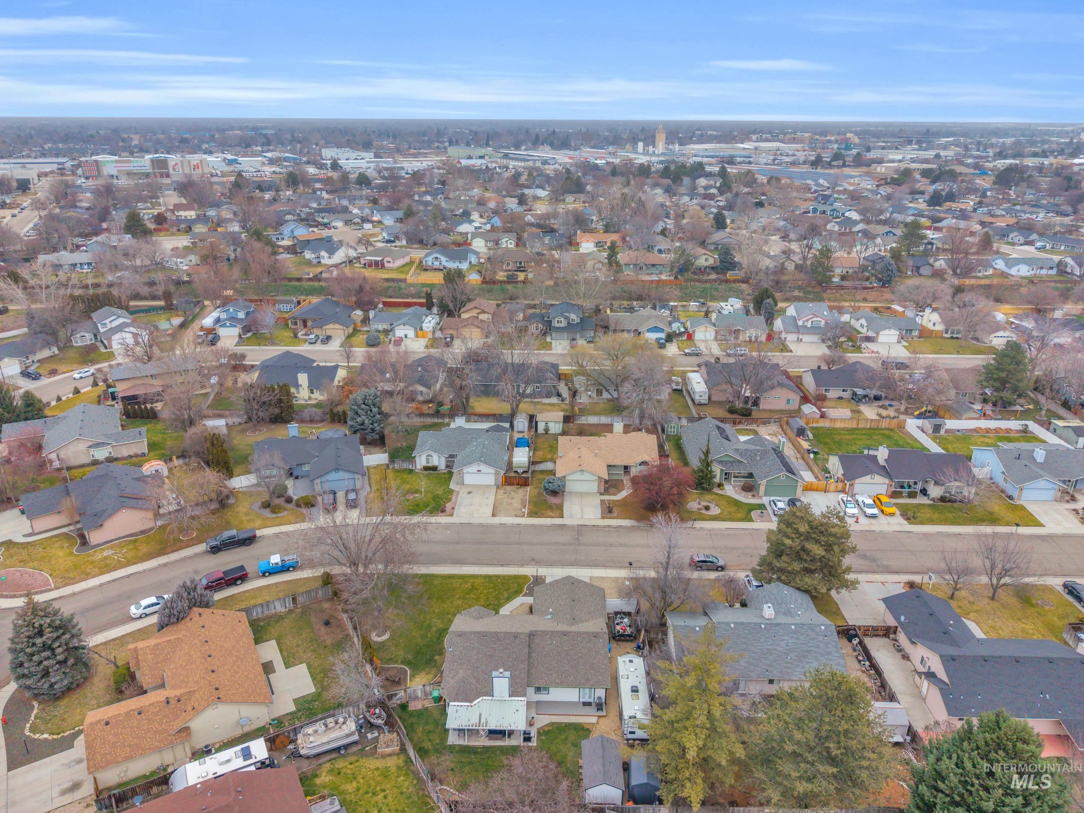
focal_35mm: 24
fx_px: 752
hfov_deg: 71.6
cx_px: 542
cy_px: 406
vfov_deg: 56.8
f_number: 1.8
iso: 200
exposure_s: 1/800
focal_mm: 8.67
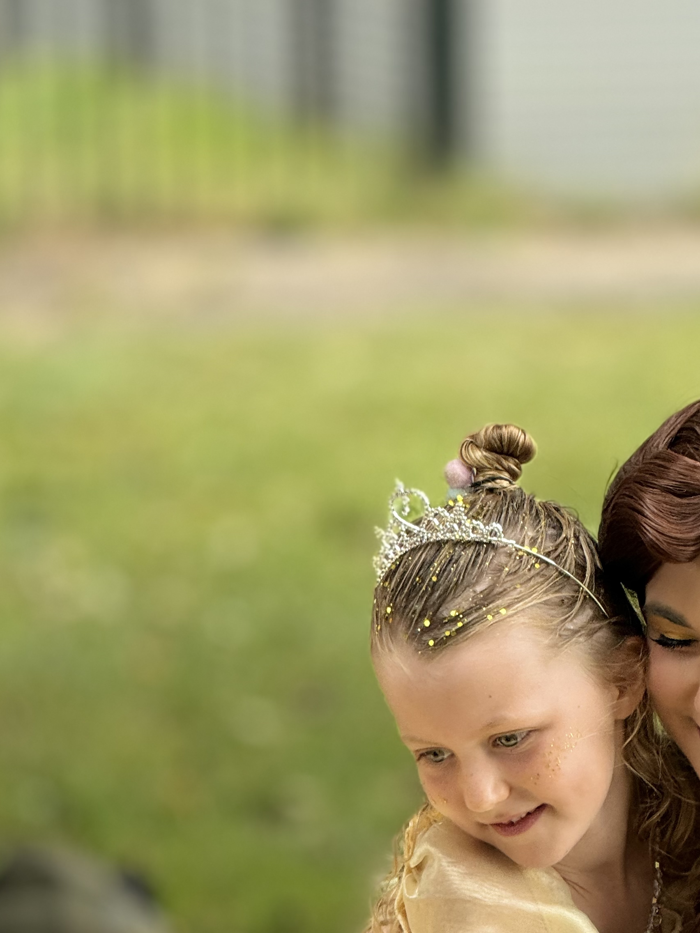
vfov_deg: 9.3
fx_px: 5743
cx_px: 548
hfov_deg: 7.0
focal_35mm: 213
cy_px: 815
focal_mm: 15.66
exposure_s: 1/189
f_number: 2.8
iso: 50
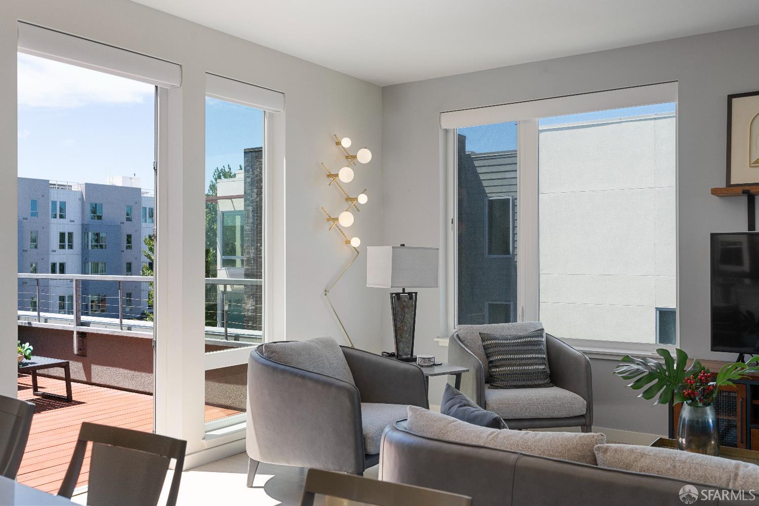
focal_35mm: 33
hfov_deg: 56.6
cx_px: 380
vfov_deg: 39.5
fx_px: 704
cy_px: 253
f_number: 8
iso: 640
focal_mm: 33.4
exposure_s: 1/80
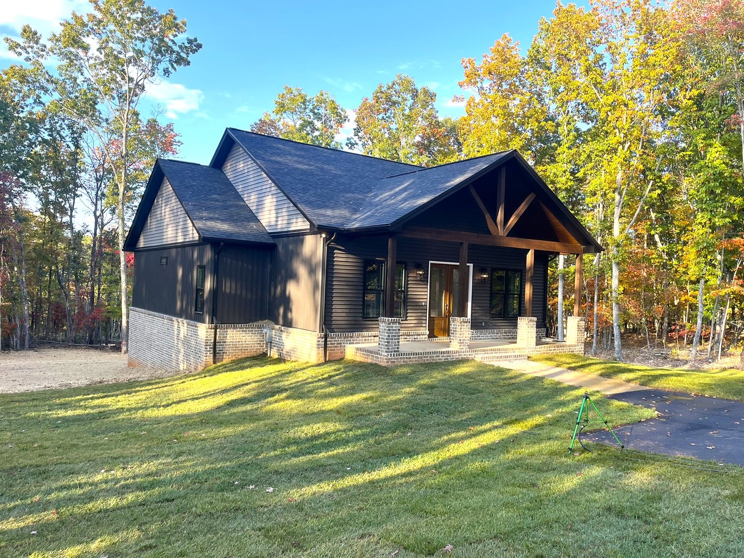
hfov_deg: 67.3
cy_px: 279
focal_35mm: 26
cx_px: 372
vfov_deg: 53.1
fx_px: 559
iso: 50
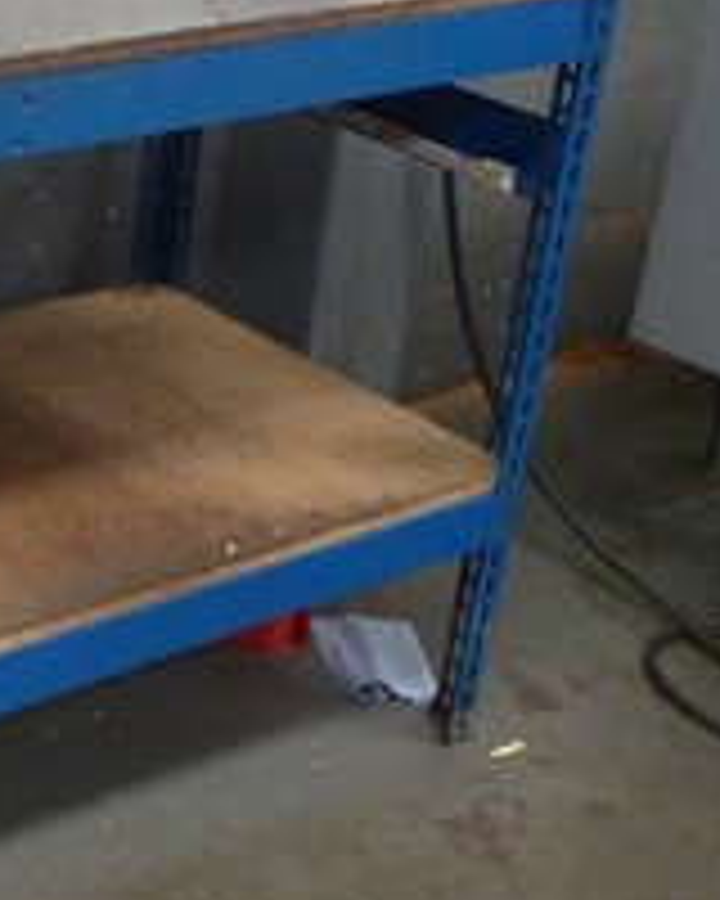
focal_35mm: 75
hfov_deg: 18.7
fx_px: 1998
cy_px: 243
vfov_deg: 25.1
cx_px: -266
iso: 800
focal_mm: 4.3
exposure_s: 1/60
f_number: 3.3
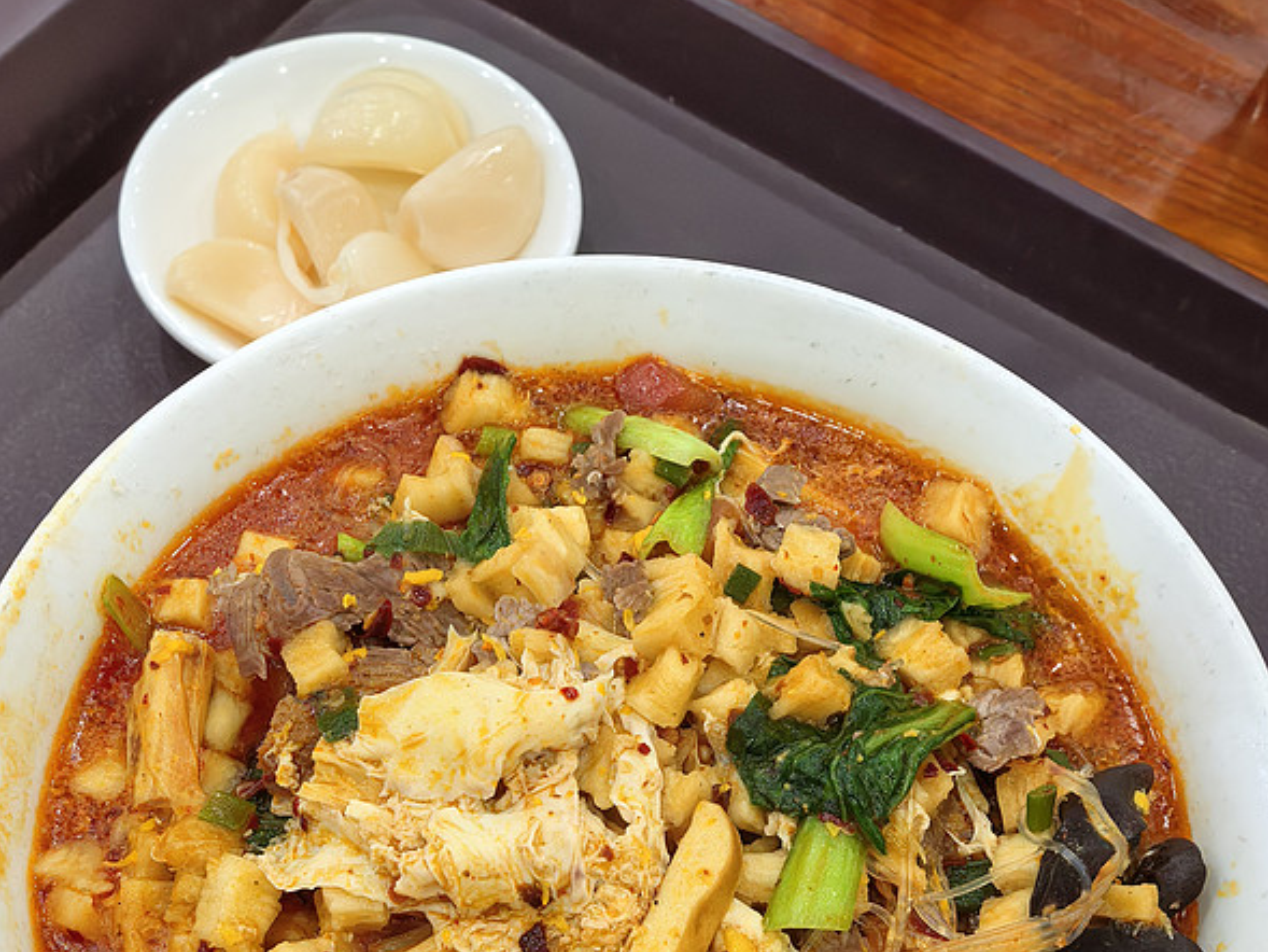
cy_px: 698
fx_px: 1942
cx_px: 626
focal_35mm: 53
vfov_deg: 27.2
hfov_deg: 36.2
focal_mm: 8.5
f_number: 4
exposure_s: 1/25
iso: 640
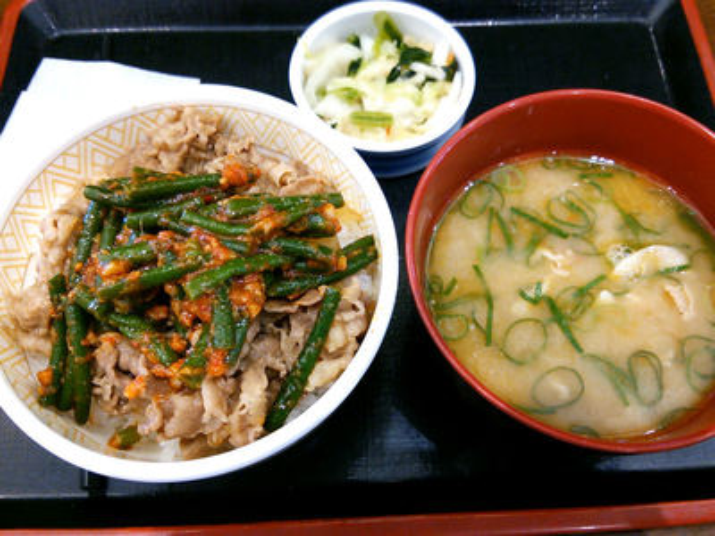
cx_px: 358
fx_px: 620
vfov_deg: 46.8
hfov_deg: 60.0
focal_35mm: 30
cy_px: 268
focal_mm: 4.06
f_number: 1.94
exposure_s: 1/44
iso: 125
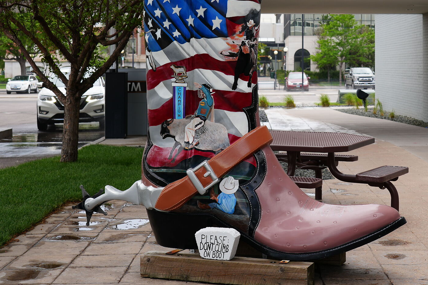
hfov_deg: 28.8
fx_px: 832
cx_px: 261
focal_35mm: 70
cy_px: 68
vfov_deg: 19.3
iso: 100
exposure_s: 1/80
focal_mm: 41
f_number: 5.6
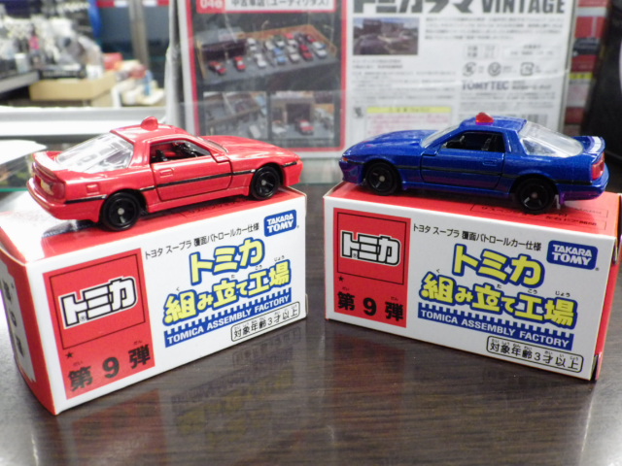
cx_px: 311
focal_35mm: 34
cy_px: 233
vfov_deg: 41.8
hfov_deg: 54.0
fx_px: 611
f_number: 3.4
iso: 800
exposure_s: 1/30
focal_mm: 6.2
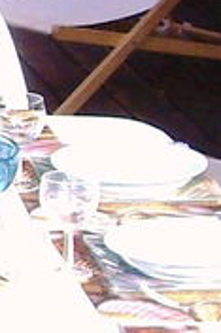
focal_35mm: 359
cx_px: -440
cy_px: 110
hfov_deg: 3.7
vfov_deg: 5.7
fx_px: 3312
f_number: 8
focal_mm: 7.9
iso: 64
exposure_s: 1/160
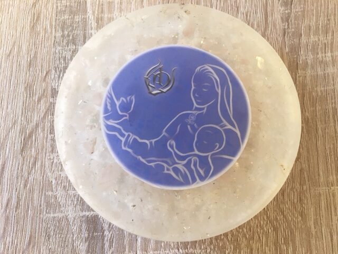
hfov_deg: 61.7
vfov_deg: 48.2
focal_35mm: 29
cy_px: 127
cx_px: 169
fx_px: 283
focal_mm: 4.15
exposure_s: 1/33
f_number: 2.2
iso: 64
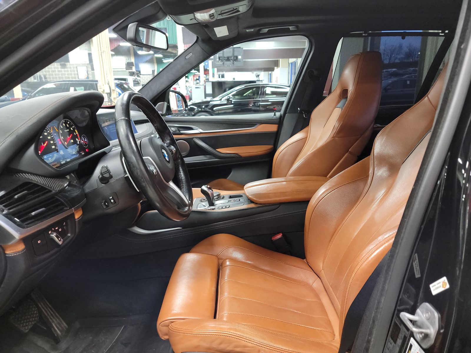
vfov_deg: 56.8
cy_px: 176
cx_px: 236
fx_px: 327
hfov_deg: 71.6
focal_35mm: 24
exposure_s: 1/30
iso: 937
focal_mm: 6.7
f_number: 1.8
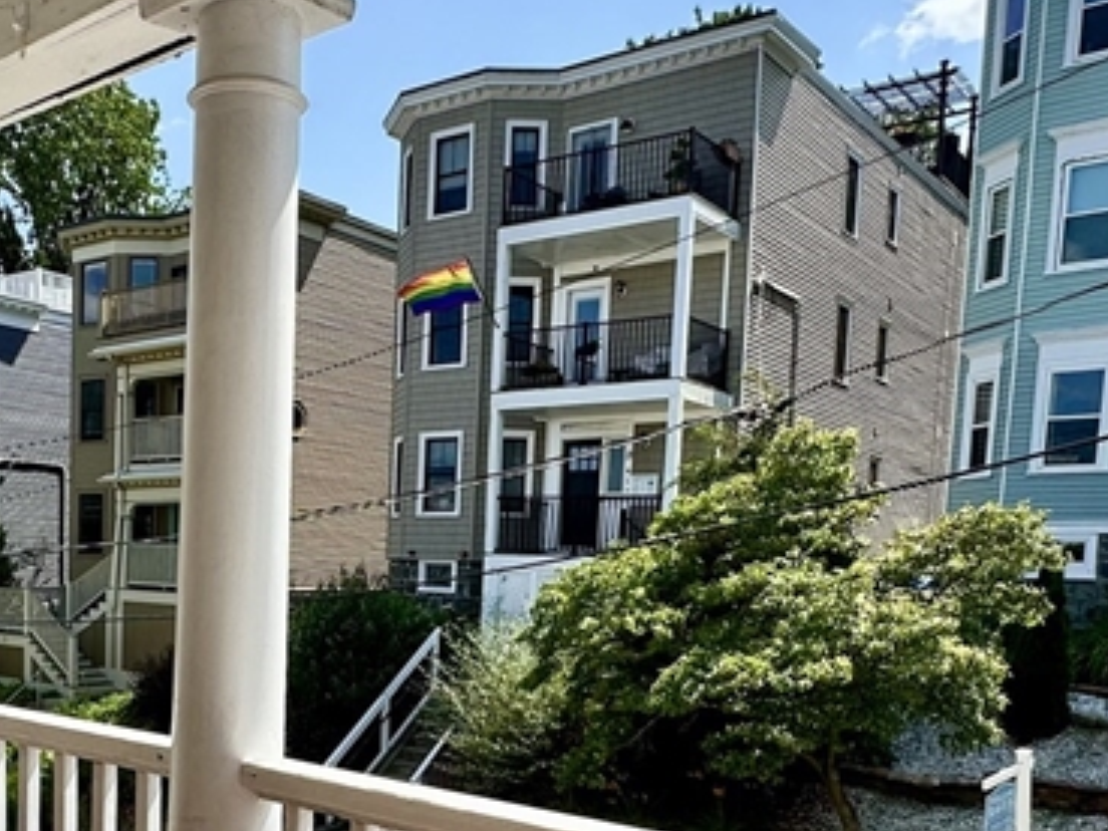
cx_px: 280
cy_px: 680
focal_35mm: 39
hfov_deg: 46.2
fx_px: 1248
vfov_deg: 35.5
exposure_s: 1/1276
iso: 50
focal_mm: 2.22
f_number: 2.2
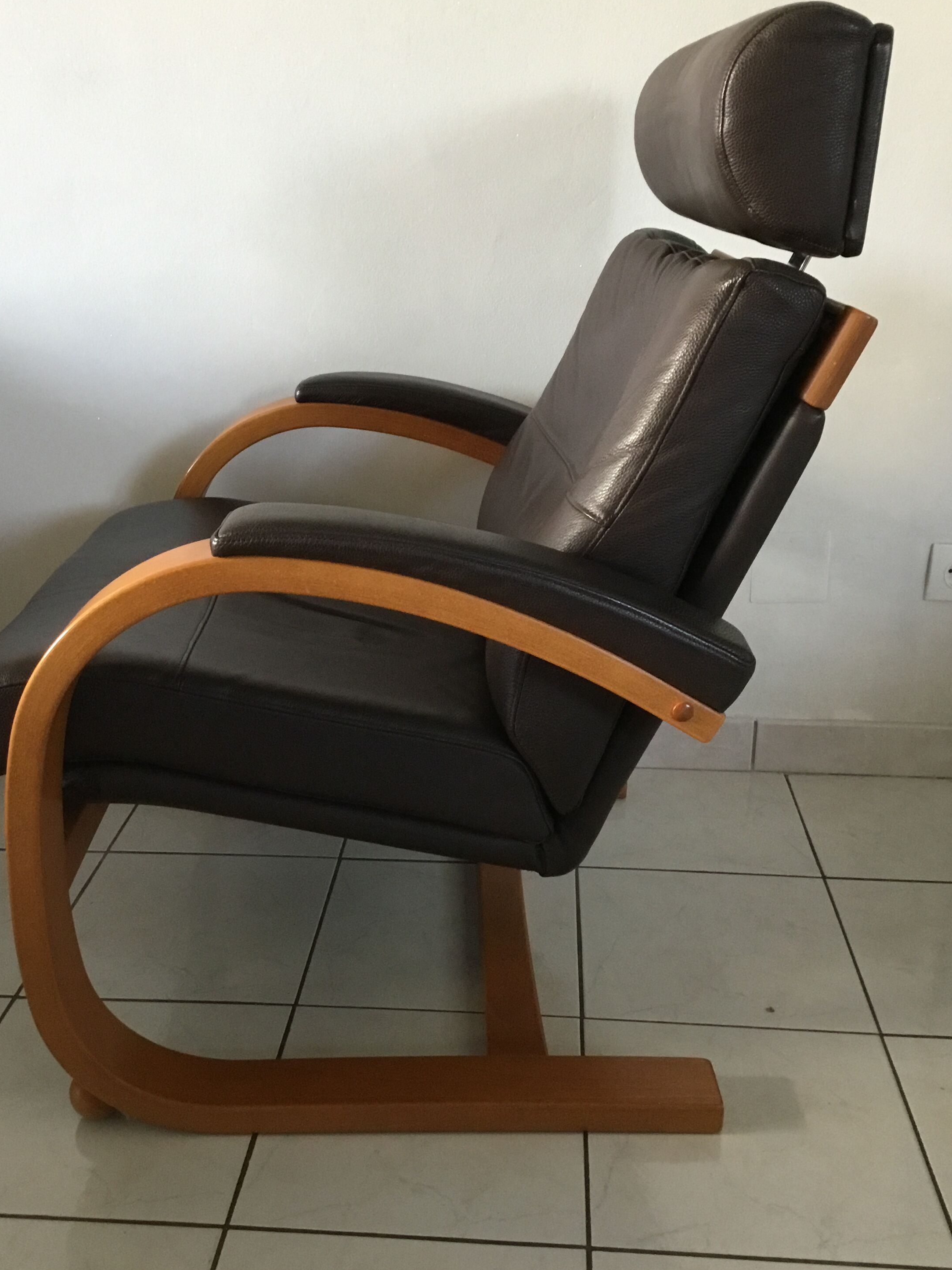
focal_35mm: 35
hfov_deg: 40.7
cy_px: 636
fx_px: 1284
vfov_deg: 52.6
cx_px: 451
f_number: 2.4
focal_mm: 3.3
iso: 160
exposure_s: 1/33
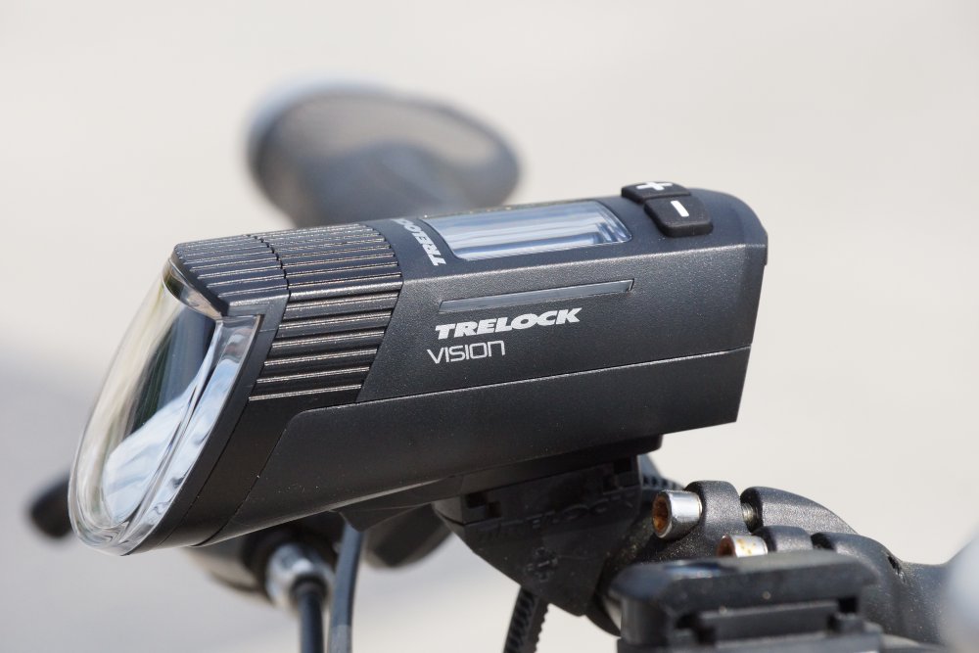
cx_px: 490
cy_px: 326
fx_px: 5507
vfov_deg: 6.8
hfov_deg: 10.2
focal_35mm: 202
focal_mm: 135
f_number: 8
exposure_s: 1/2000
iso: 800
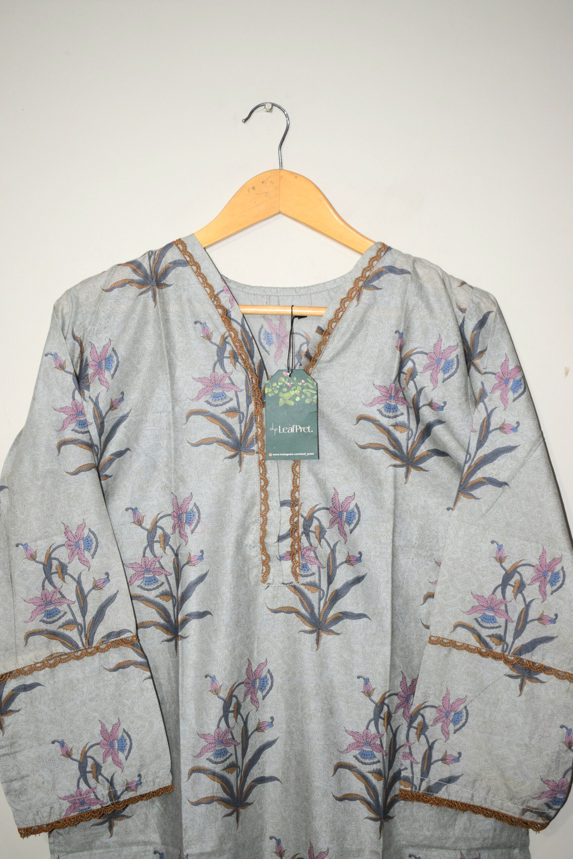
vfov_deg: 38.9
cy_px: 430
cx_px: 286
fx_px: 1217
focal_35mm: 51
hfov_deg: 26.5
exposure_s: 1/100
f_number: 5
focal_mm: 34
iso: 800
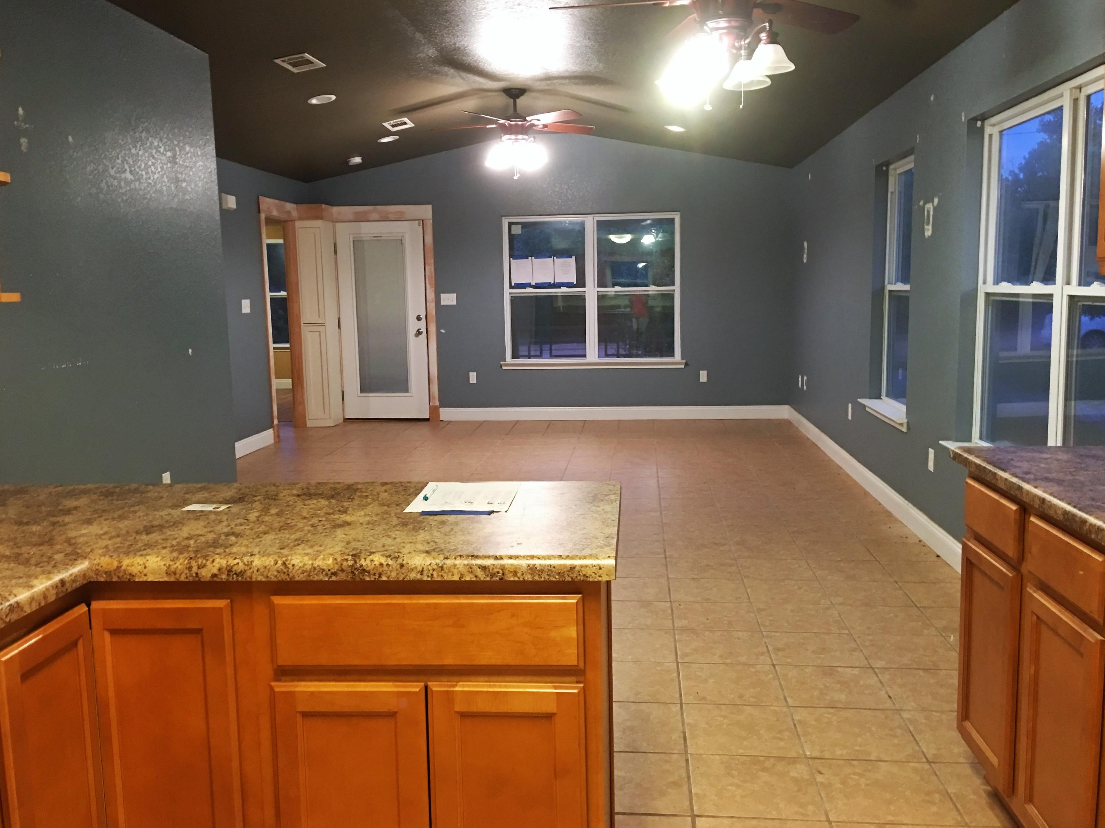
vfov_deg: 48.2
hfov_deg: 61.7
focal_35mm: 29
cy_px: 414
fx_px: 926
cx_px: 552
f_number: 2.2
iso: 100
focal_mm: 4.15
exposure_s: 1/8
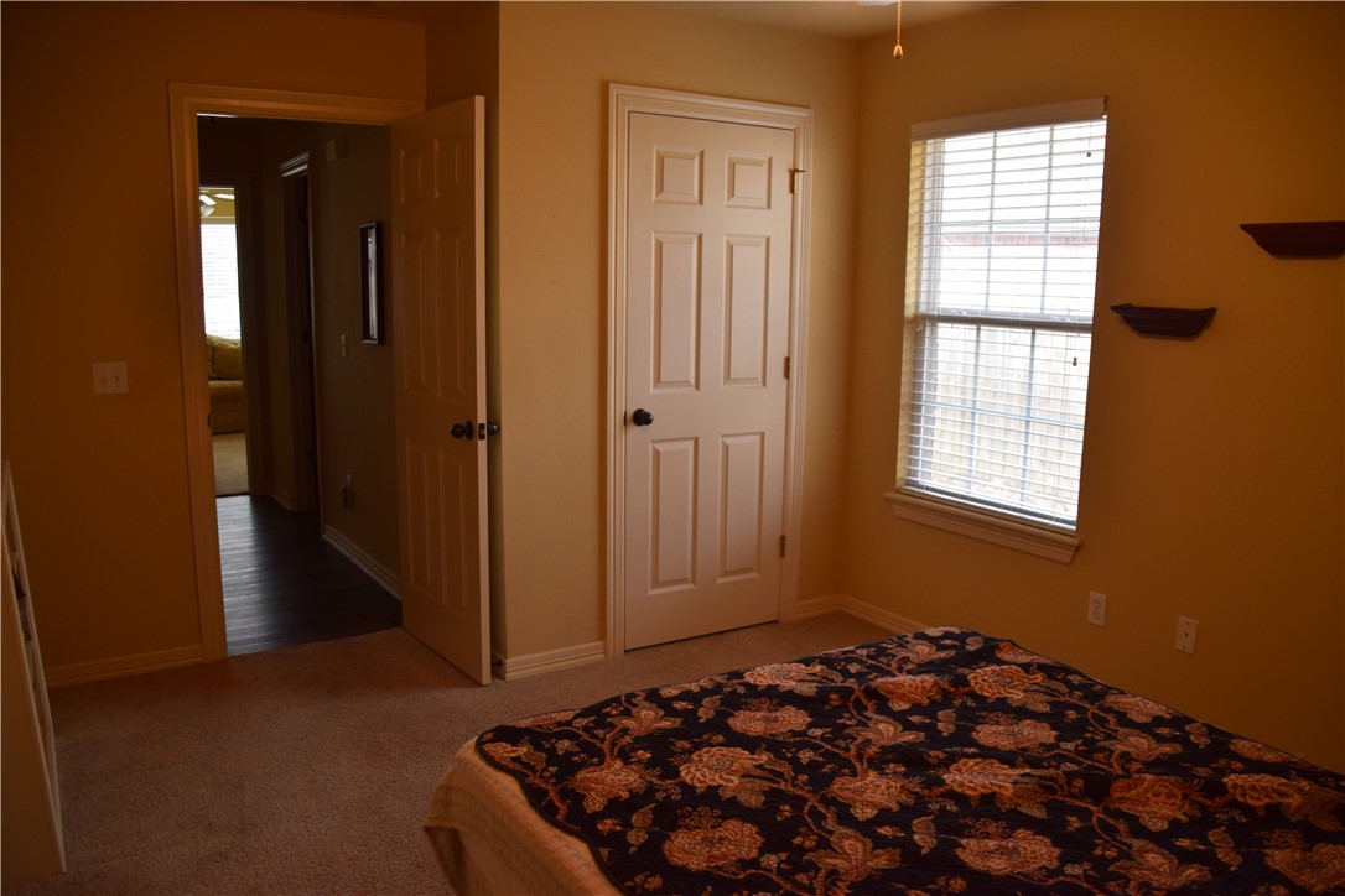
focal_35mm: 27
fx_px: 1009
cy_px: 448
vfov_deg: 47.9
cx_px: 672
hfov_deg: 67.4
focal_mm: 18
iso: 400
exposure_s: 1/60
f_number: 5
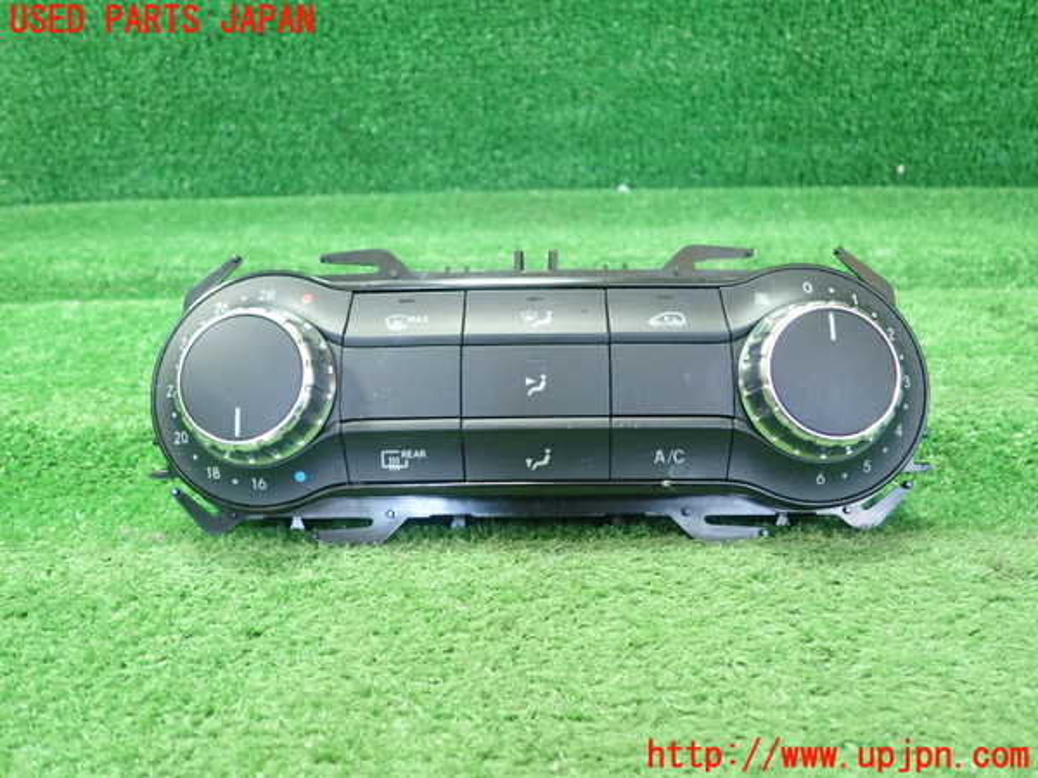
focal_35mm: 30
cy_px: 389
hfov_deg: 60.0
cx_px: 519
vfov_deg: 46.8
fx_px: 900
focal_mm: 5.5
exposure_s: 1/125
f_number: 2.3
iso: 800
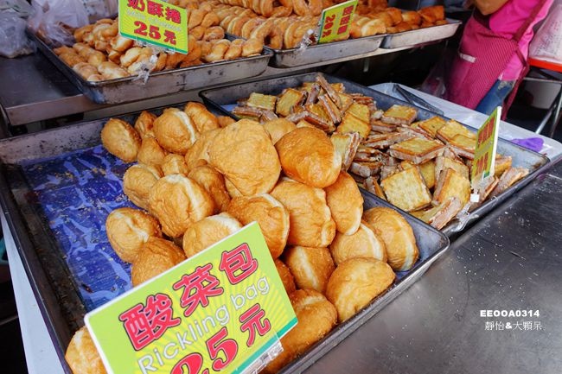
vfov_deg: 53.1
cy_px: 187
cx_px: 281
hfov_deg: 73.8
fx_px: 375
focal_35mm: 24
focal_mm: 8.8
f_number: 3.5
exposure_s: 1/80
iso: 125
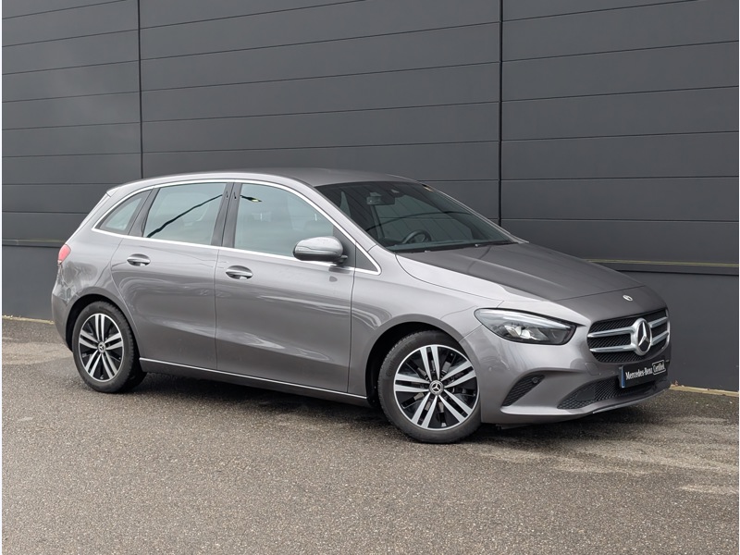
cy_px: 278
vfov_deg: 29.7
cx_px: 370
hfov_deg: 38.9
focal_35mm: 49
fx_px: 1047
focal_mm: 6.9
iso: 213
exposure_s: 1/947
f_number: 1.68
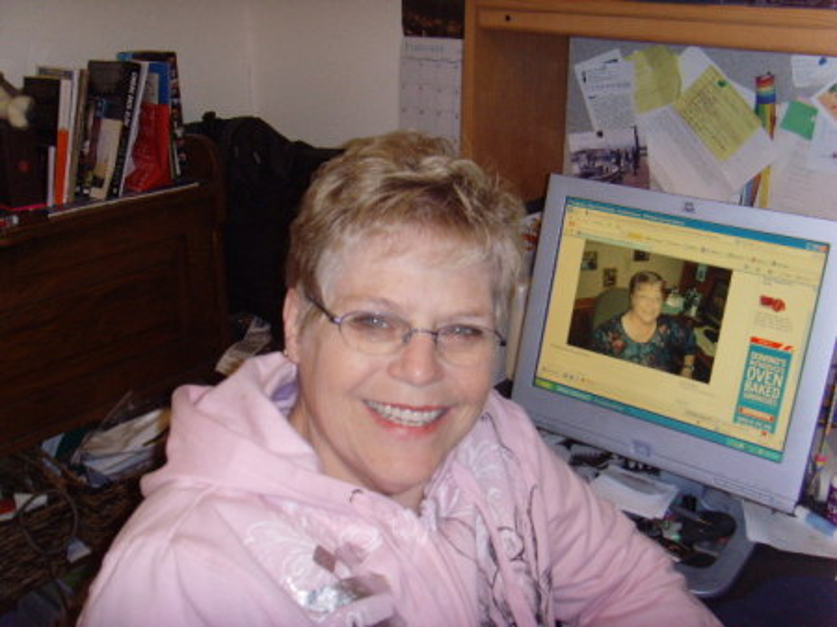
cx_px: 418
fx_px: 943
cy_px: 314
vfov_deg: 36.8
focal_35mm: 39
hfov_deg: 47.9
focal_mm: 6.6
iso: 200
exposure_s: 1/45
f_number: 3.5
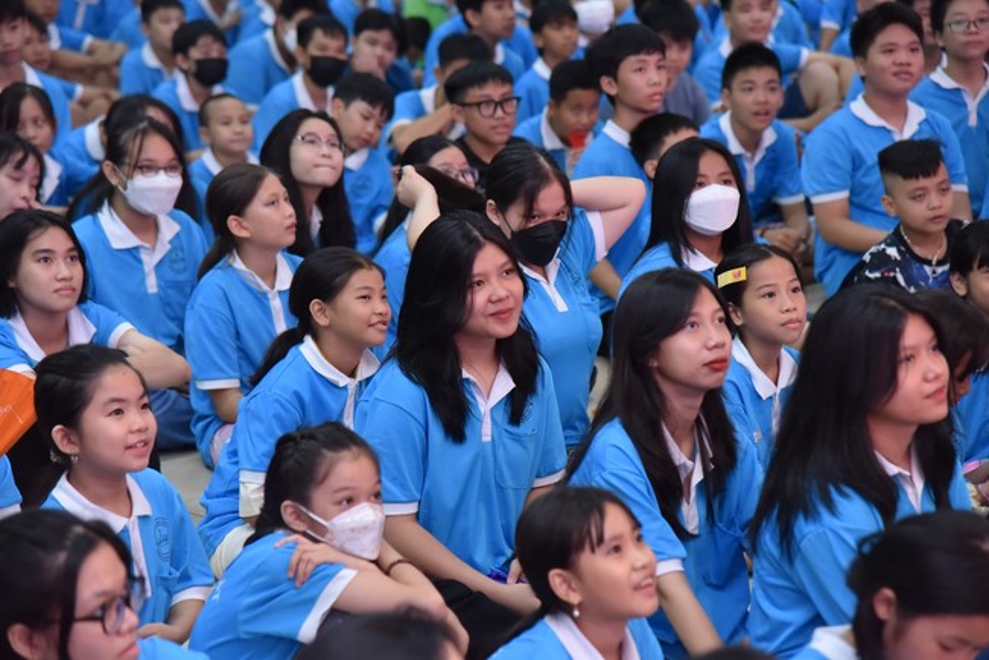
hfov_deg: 17.1
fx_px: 3298
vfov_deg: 11.4
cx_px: 494
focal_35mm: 120
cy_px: 330
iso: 2000
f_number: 4.5
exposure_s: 1/125
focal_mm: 120
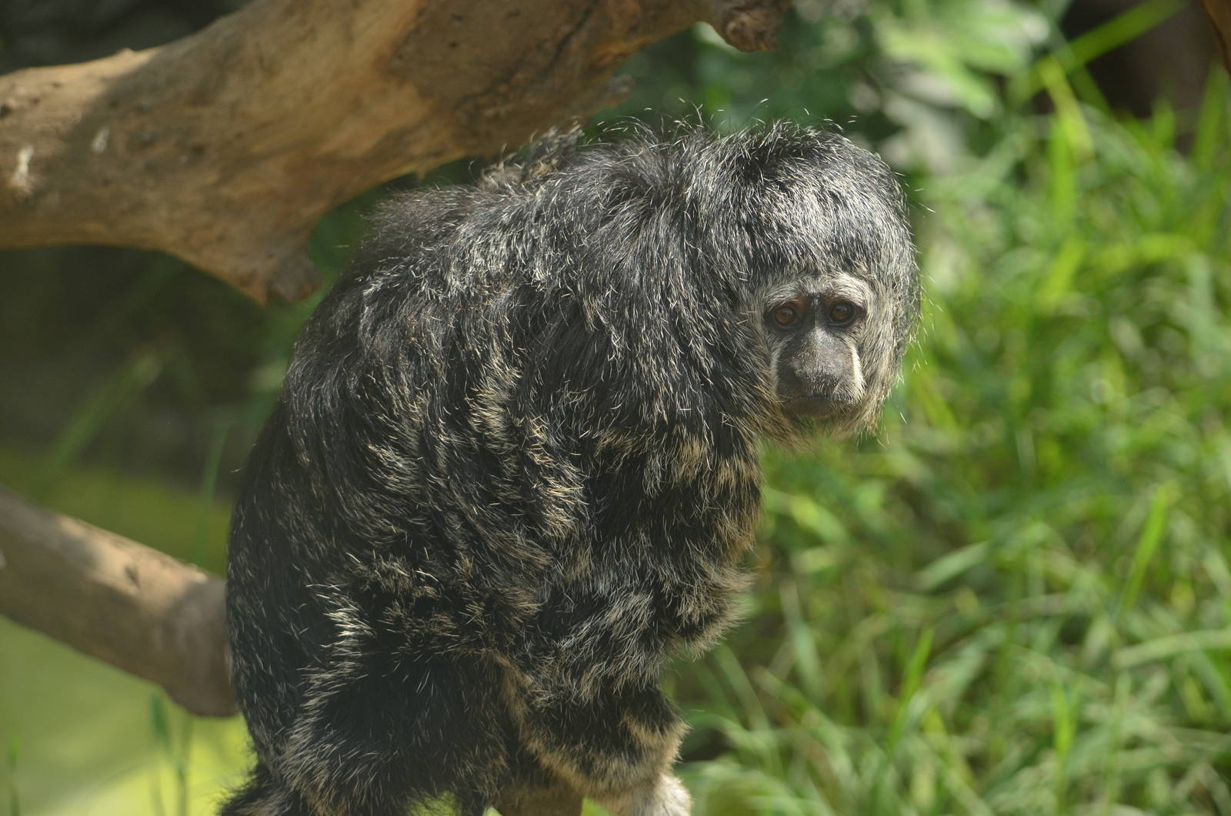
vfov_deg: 12.6
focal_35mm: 108
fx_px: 3686
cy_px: 408
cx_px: 616
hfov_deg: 19.0
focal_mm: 72
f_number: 5
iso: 500
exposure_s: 1/1600
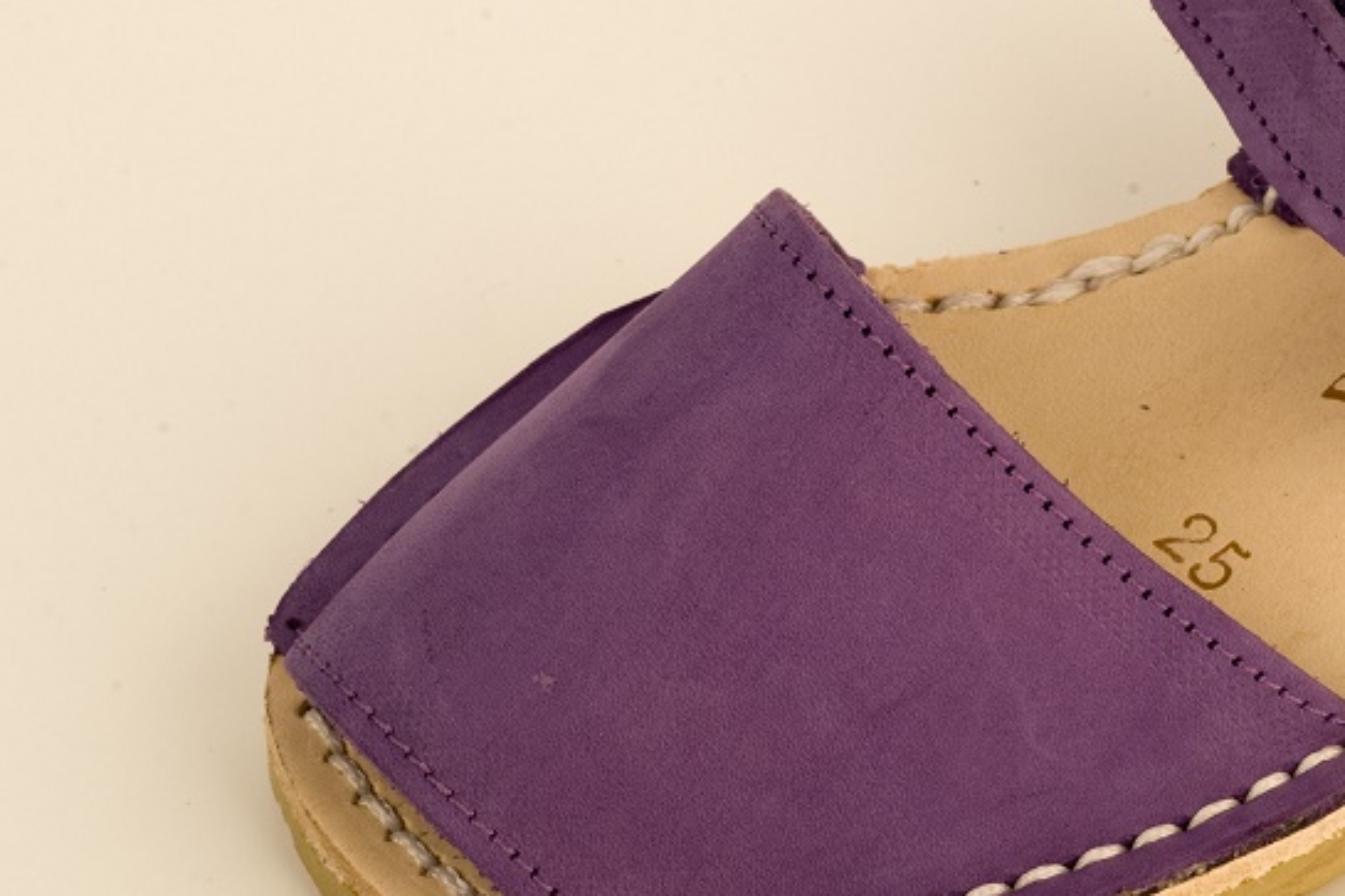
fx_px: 9188
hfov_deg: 8.3
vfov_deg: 5.6
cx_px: 1228
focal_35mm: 246
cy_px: 360
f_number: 16
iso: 200
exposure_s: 1/250
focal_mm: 105
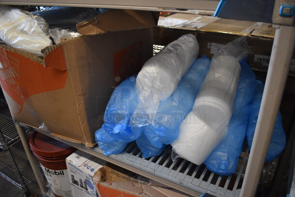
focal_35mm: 30
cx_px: 148
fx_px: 246
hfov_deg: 61.9
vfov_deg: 43.7
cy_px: 98
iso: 1600
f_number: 3.5
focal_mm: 20
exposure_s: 1/125
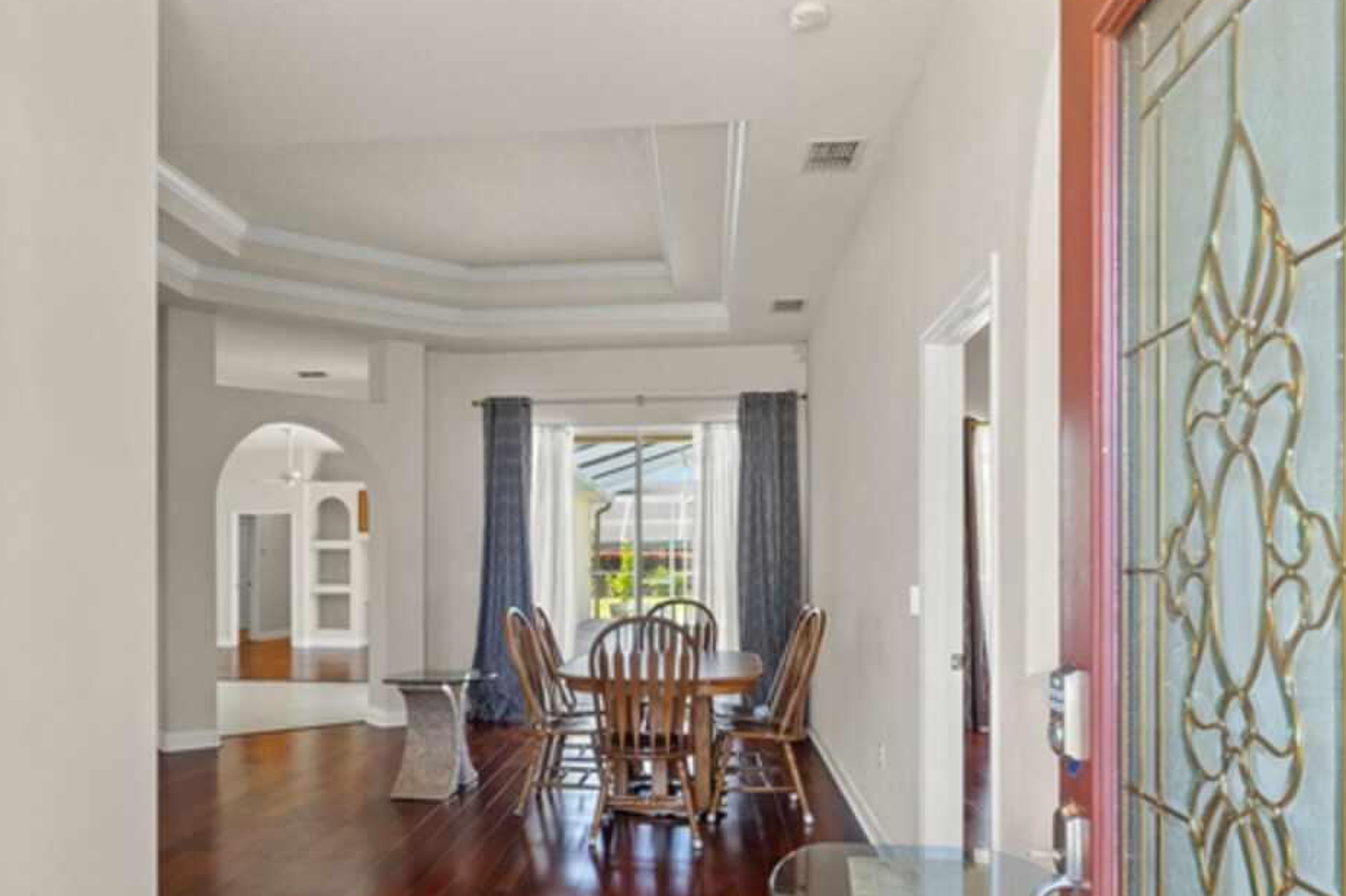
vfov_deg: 44.4
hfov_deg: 63.5
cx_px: 588
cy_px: 575
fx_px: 1084
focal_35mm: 29
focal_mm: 14
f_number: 7.1
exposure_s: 1/5
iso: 400
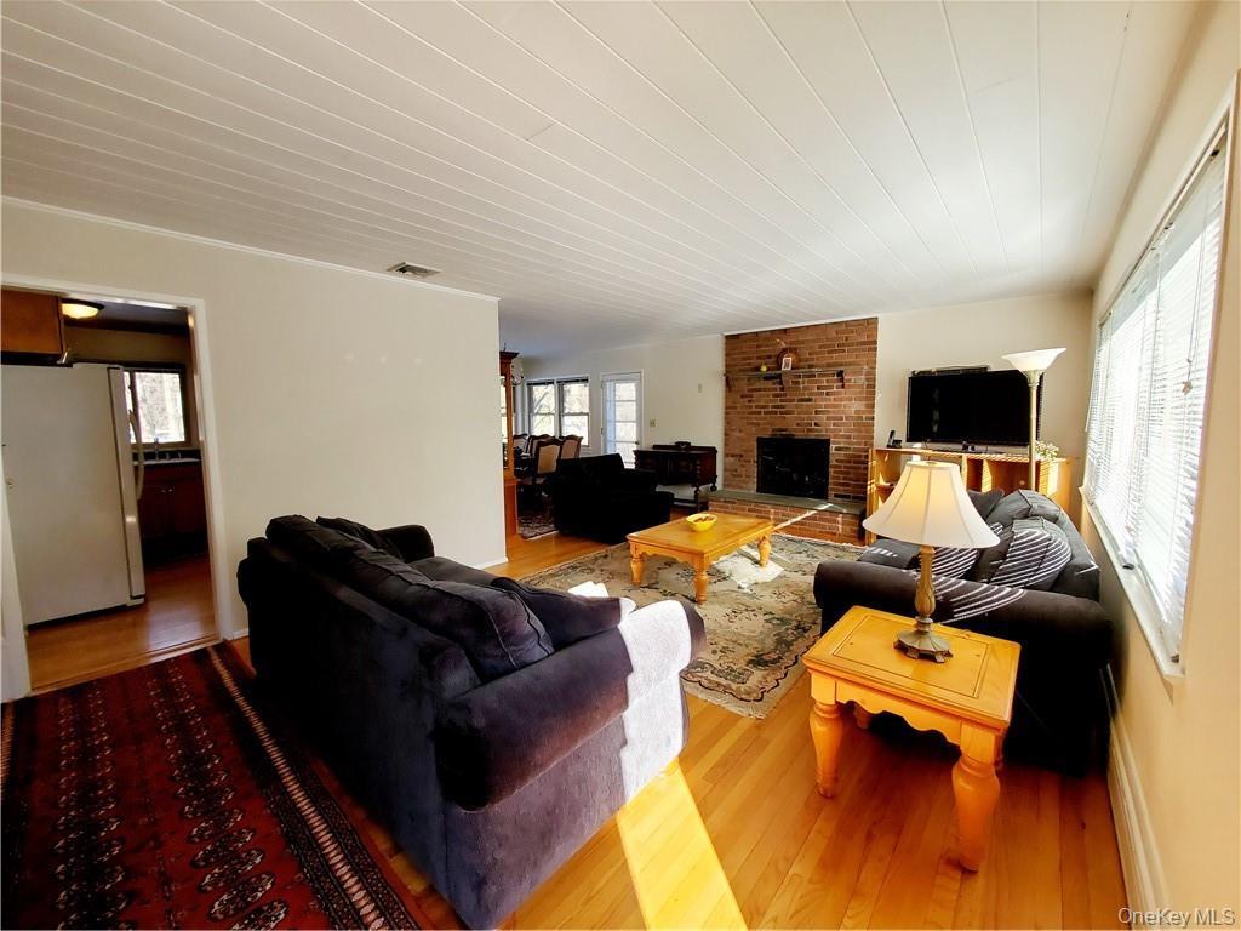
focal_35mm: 13
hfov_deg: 106.2
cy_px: 466
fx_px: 466
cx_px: 620
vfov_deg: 89.9
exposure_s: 1/119
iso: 80
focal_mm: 1.8
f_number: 2.2
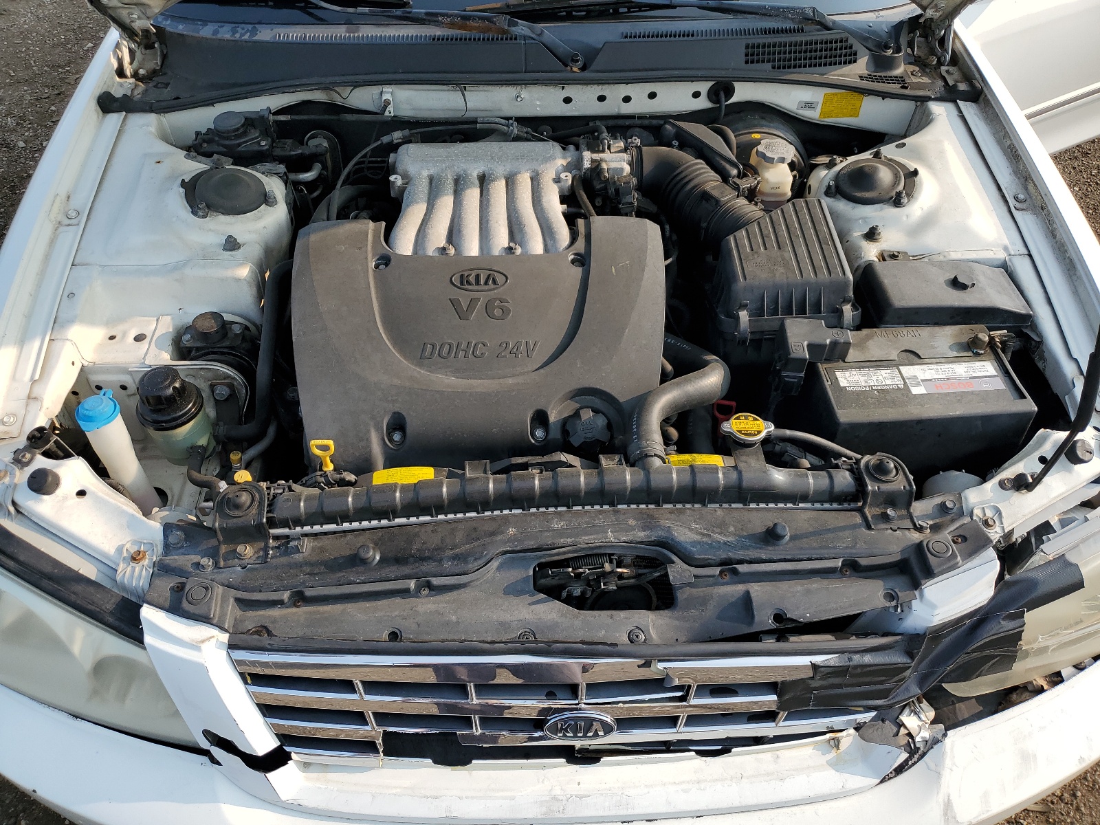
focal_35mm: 26
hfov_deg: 67.3
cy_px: 412
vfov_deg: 53.1
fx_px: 826
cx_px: 550
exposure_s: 1/1429
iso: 50
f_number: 1.5
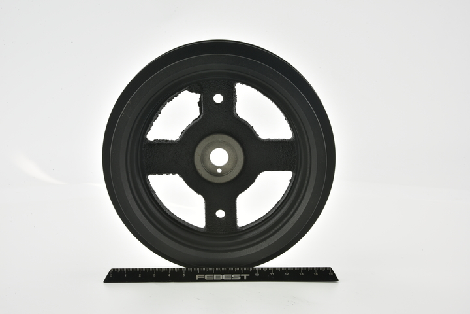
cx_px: 235
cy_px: 157
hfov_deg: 33.4
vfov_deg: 22.6
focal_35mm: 60
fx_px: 783
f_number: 29
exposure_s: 1/3
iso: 64
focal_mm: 60
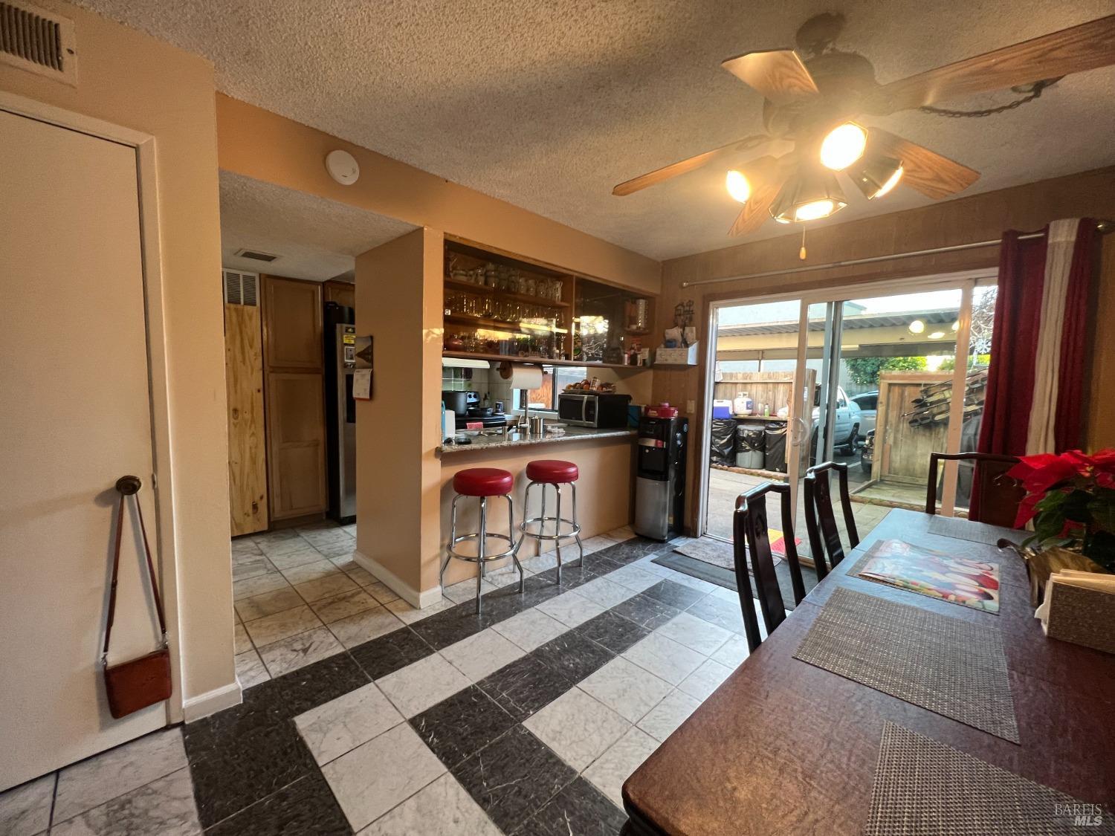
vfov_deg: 89.9
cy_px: 418
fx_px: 419
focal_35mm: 13
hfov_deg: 106.2
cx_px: 558
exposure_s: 1/60
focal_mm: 1.57
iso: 160
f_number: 1.8
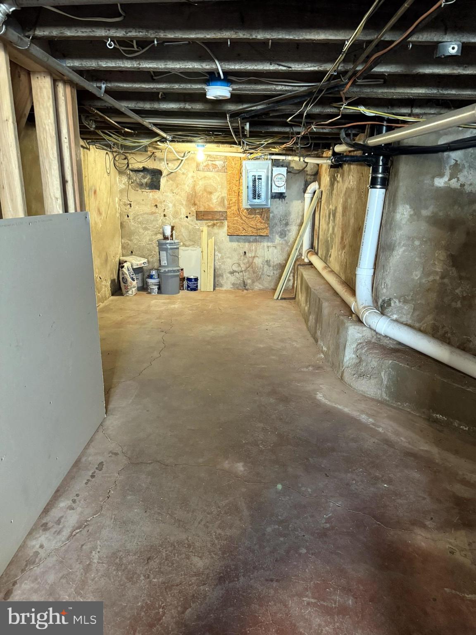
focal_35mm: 24
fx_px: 440
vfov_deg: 71.6
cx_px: 238
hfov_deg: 56.8
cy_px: 318
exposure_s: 1/40
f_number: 1.78
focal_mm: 6.76
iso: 800
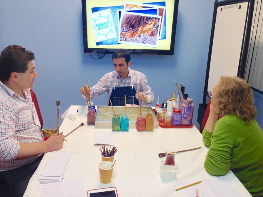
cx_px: 132
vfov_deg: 42.9
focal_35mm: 33
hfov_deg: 55.4
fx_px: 251
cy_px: 98
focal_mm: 4.12
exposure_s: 1/24
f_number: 2.4
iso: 50
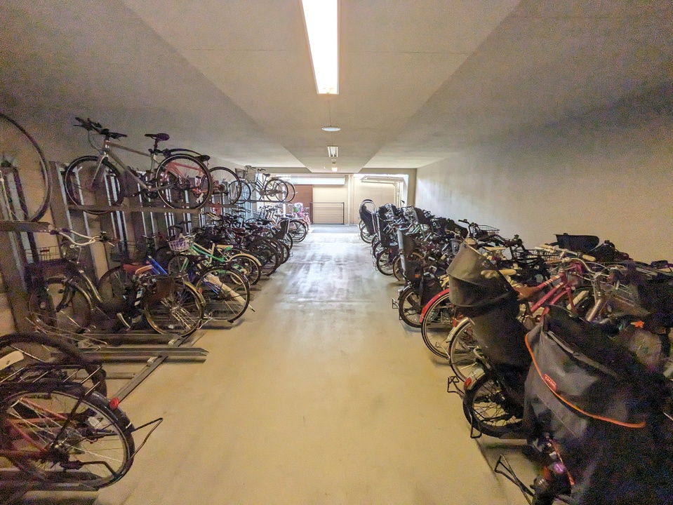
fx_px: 272
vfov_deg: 85.7
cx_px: 336
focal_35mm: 14
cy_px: 252
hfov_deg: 102.0
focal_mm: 1.83
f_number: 2.2
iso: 539
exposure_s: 1/120
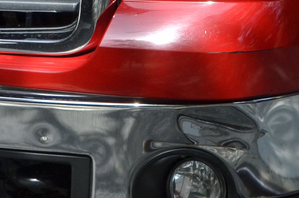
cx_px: 260
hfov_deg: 11.9
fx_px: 1426
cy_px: -82
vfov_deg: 7.8
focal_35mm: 172
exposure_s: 1/250
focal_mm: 24
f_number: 8
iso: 200
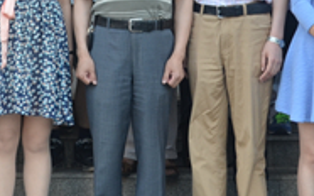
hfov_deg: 15.1
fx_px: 1180
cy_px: -60
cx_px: 106
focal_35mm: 138
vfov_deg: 9.3
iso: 200
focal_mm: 28
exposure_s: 1/60
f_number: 4.5
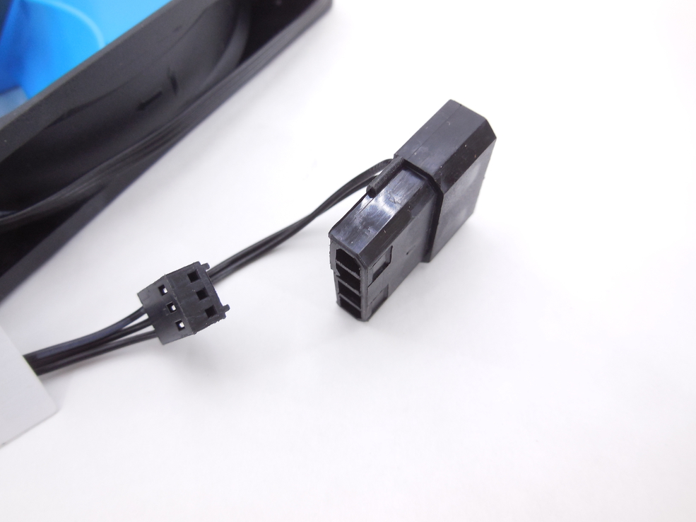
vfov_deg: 53.0
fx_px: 523
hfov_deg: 67.3
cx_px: 335
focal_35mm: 26
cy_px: 268
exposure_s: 1/50
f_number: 3.1
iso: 125
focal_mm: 4.5
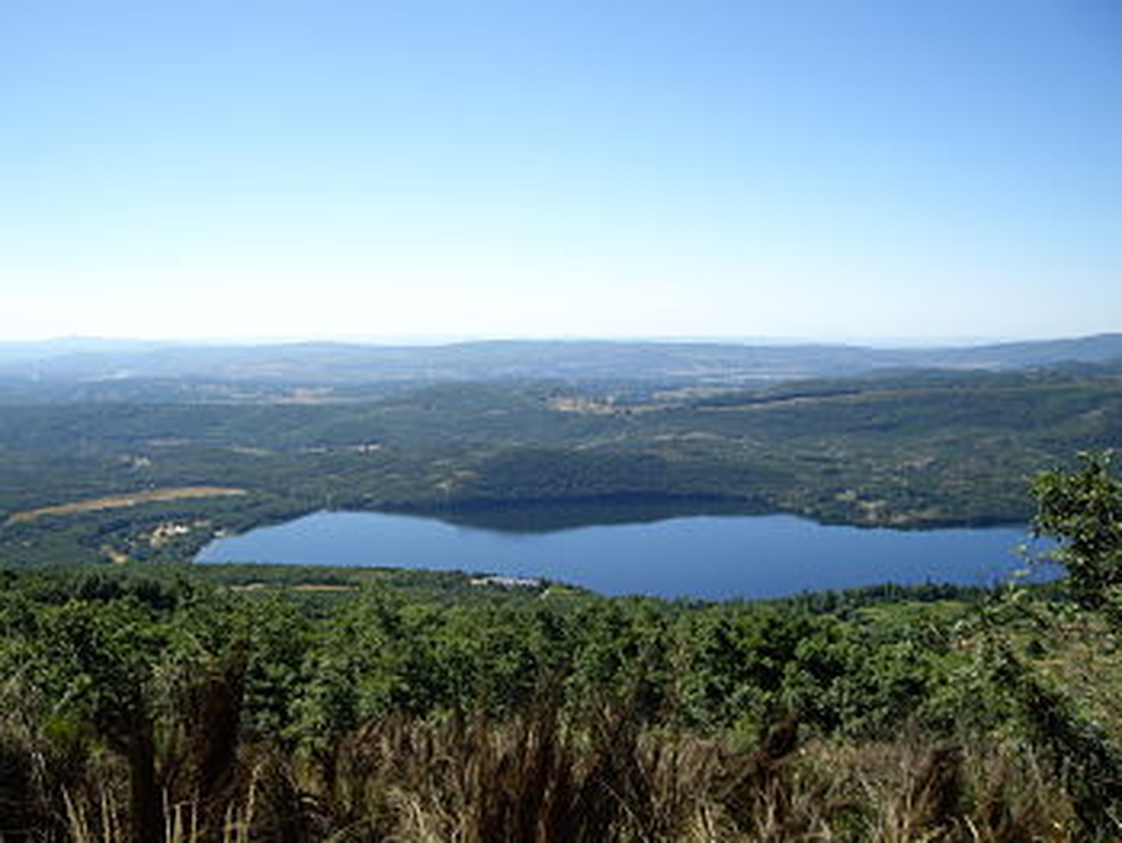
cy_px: 422
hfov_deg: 48.9
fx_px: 1233
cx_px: 561
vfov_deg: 37.8
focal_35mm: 38
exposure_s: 1/320
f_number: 4.3
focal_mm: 6.2
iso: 50
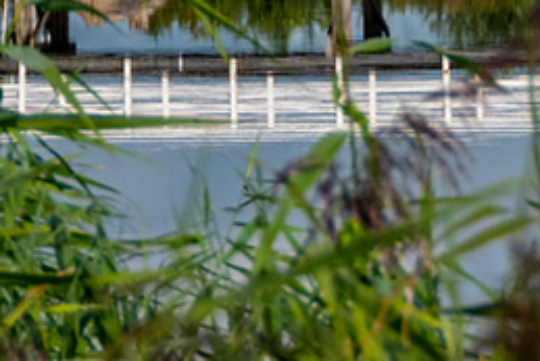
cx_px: 25
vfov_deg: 2.6
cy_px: -187
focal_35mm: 527
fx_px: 7905
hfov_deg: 3.9
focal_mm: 65
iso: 125
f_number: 5
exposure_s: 1/1600
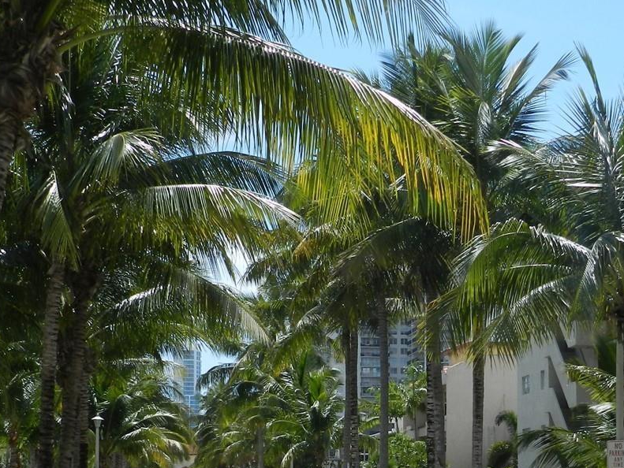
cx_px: 346
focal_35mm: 93
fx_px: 1677
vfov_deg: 15.7
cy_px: 433
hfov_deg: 21.1
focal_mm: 8.1
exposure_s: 1/1000
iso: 160
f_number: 4.2
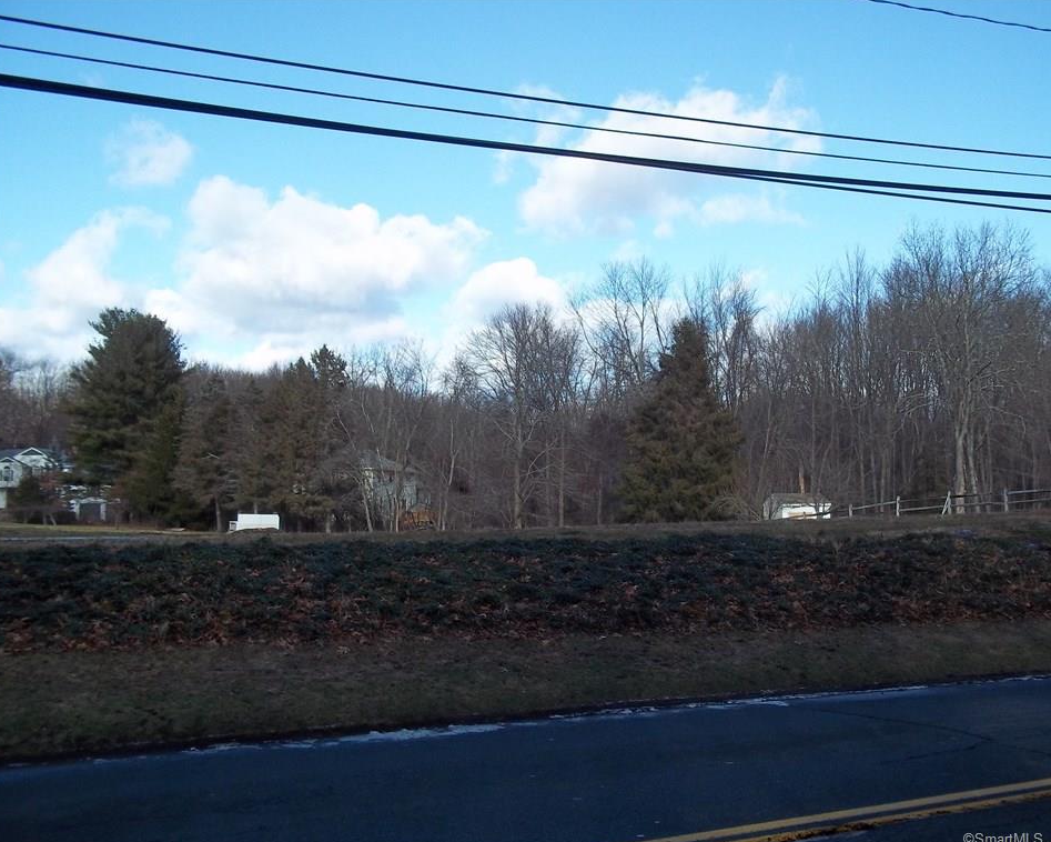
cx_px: 555
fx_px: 1182
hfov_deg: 47.9
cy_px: 423
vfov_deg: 39.2
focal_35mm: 38
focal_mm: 6.5
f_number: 8
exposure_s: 1/125
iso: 80
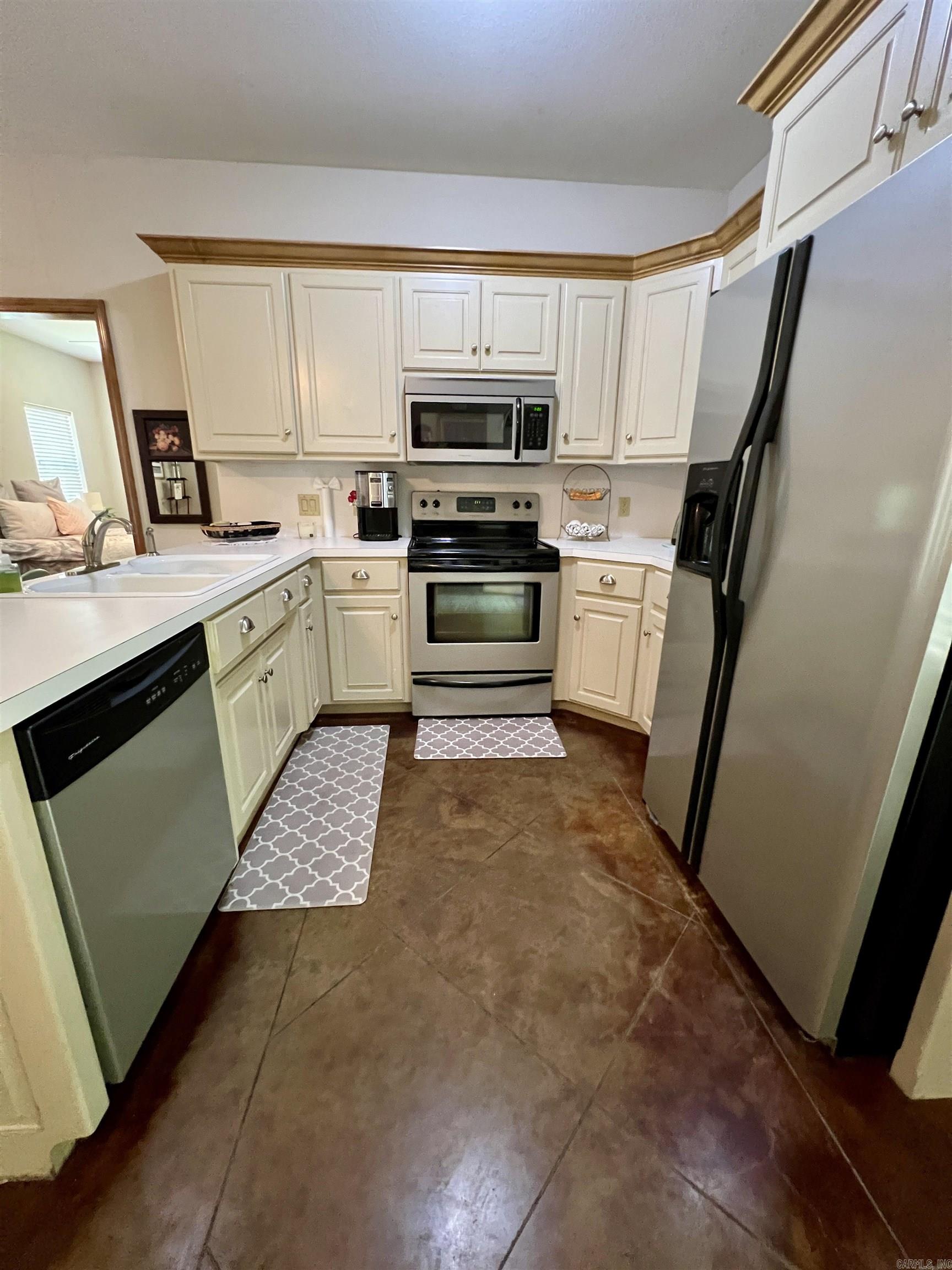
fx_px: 477
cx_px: 476
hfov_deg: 89.9
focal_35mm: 13
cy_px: 635
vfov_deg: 106.2
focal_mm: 1.57
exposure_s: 1/40
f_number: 1.8
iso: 800
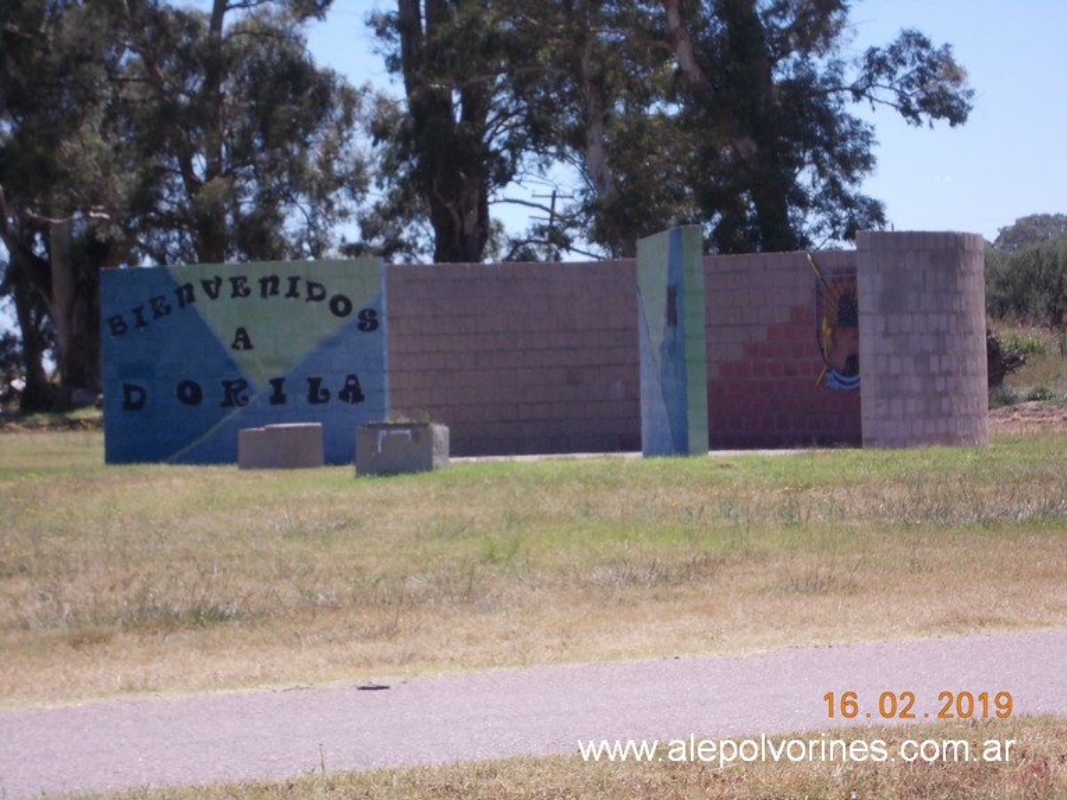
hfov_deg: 15.5
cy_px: 400
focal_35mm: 127
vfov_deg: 11.7
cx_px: 534
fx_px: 3913
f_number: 6.3
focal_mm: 17.9
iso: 80
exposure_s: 1/200
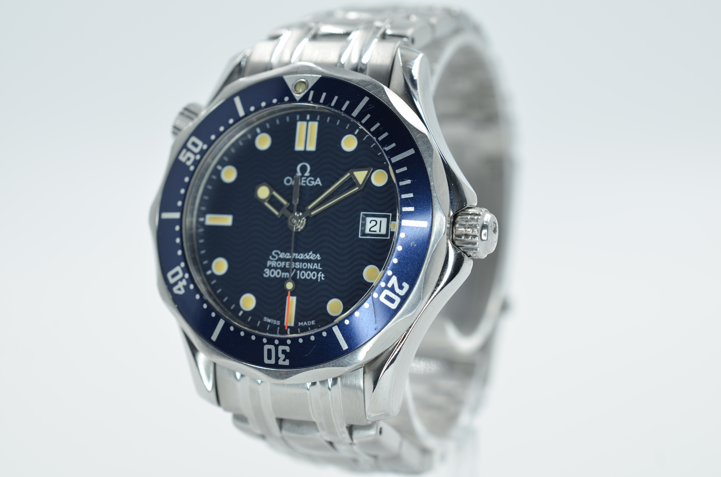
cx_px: 360
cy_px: 238
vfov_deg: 22.5
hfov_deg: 33.5
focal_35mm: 60
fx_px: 1199
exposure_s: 1/50
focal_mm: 40
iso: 160
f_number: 8
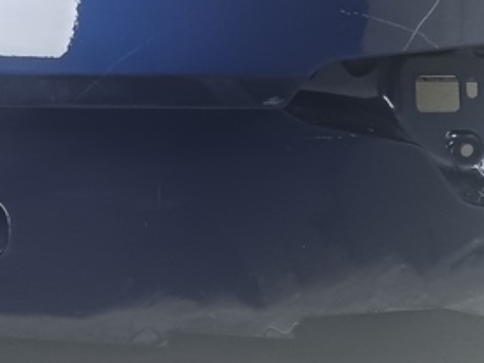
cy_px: -188
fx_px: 1748
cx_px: -195
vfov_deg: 11.4
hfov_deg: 14.9
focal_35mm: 125
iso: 467
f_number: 1.9
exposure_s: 1/100
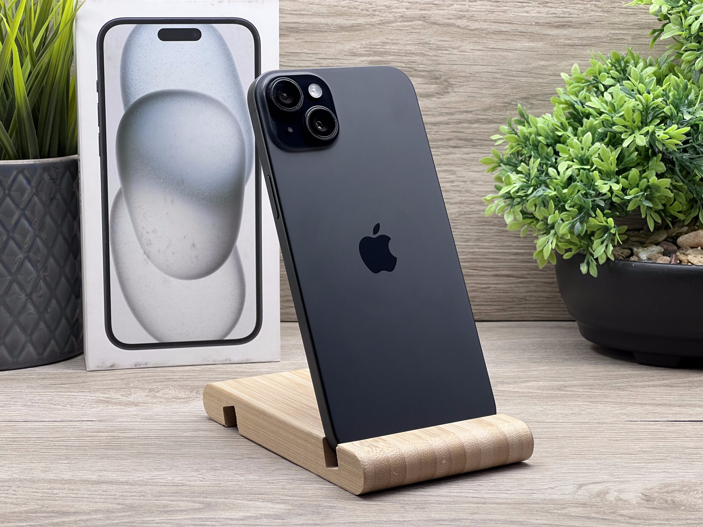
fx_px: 1564
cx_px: 352
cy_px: 264
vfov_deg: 19.1
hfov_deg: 25.3
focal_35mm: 77
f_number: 2.8
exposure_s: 1/99
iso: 100
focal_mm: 9
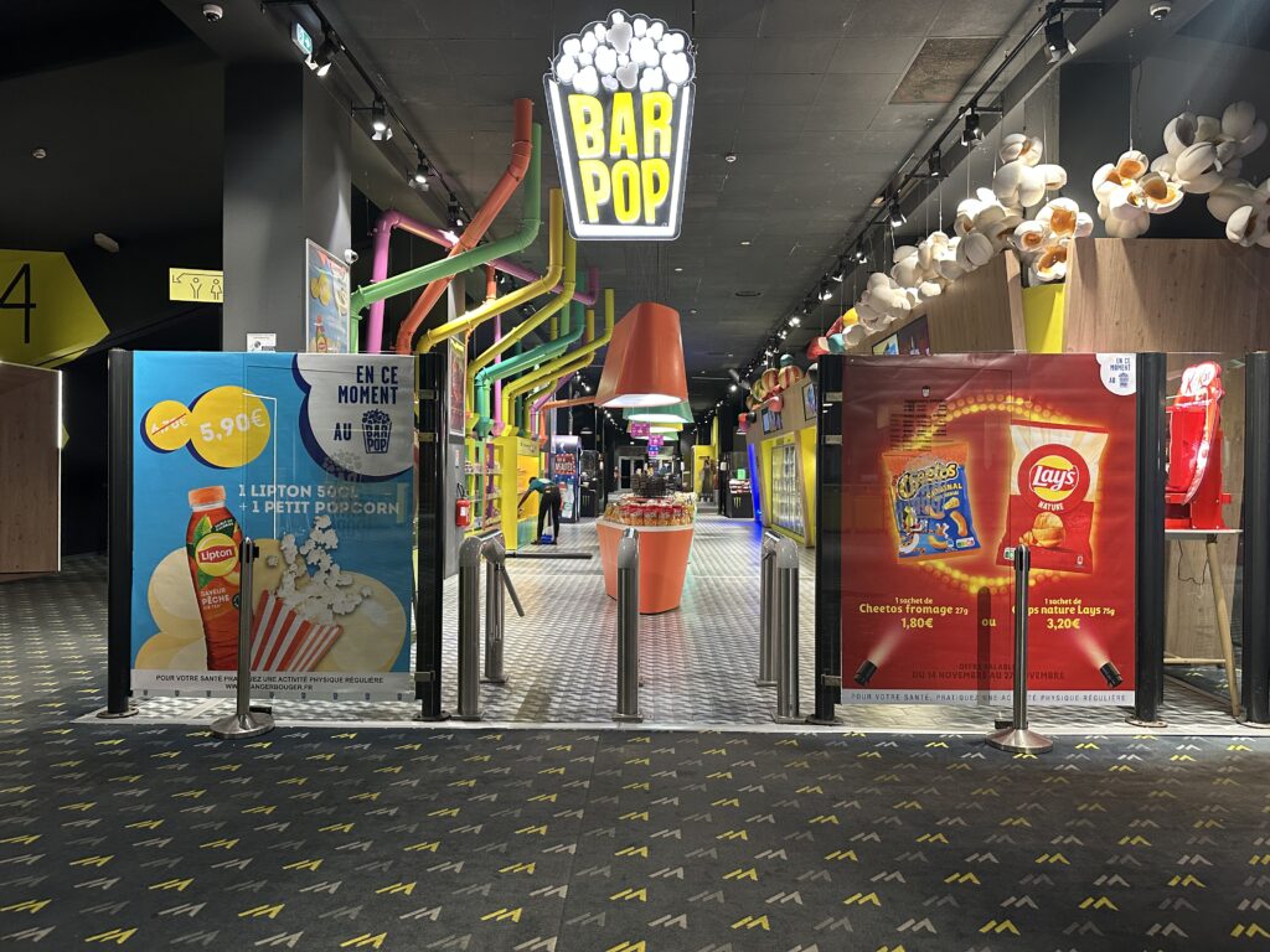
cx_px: 635
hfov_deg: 71.6
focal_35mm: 24
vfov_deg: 56.8
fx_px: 881
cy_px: 476
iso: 320
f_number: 1.78
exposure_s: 1/50
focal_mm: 6.86
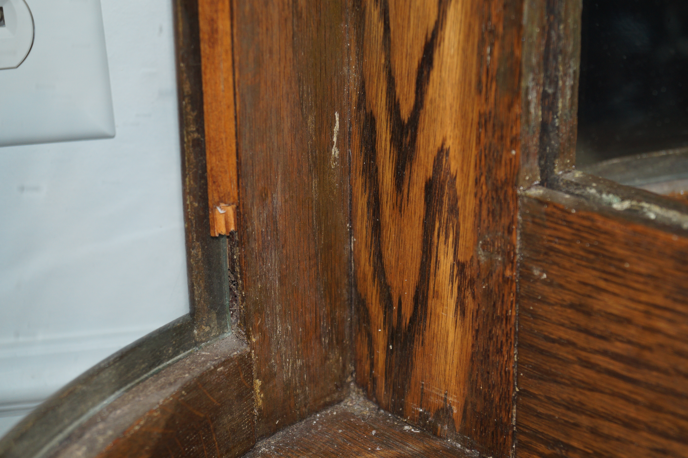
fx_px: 1576
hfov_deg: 24.6
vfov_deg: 16.5
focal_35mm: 82
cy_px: 229
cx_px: 344
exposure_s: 1/60
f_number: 5.6
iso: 320
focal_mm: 55
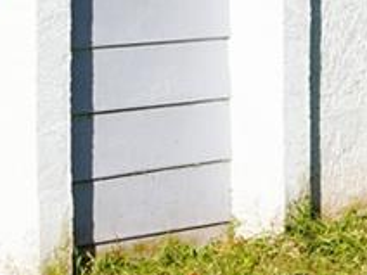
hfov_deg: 6.3
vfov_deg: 4.7
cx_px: -99
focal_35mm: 312
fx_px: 3308
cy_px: -327
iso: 100
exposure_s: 1/125
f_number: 9
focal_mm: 43
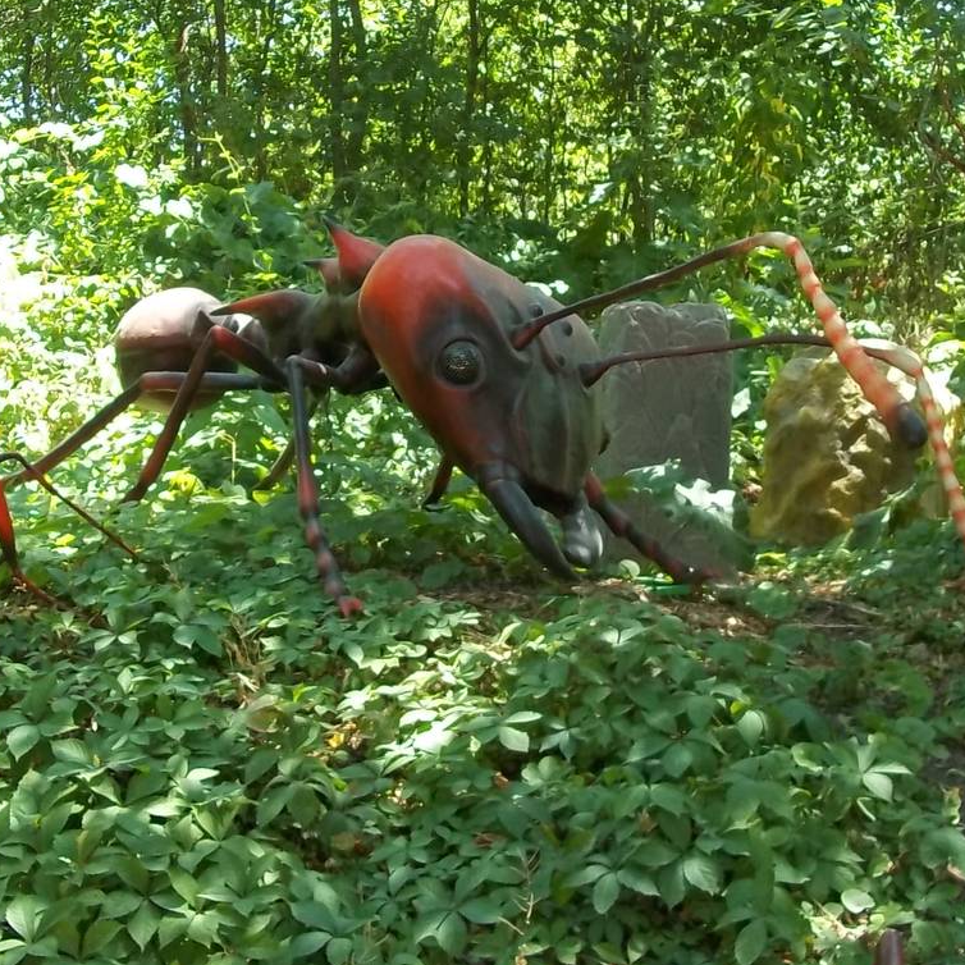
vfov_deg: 28.5
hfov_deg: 28.6
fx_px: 1892
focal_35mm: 60
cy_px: 358
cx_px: 436
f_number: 2.9
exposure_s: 1/100
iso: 80
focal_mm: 5.7
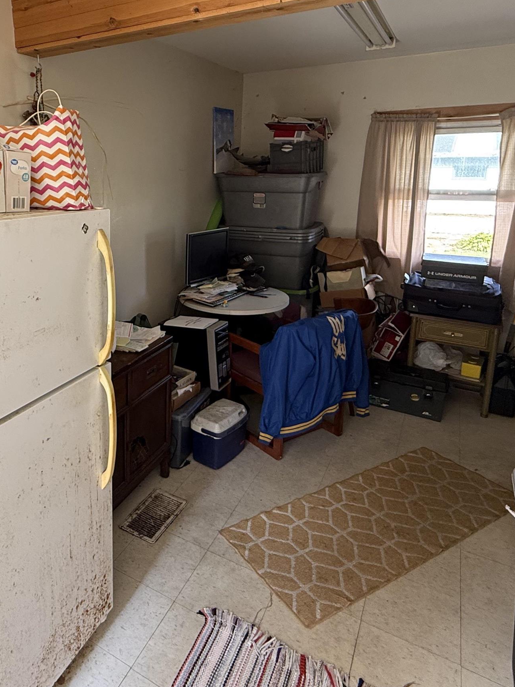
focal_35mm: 25
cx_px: 133
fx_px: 496
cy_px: 260
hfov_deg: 52.6
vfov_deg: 68.4
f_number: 2.2
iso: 160
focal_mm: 2.22
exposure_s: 1/99
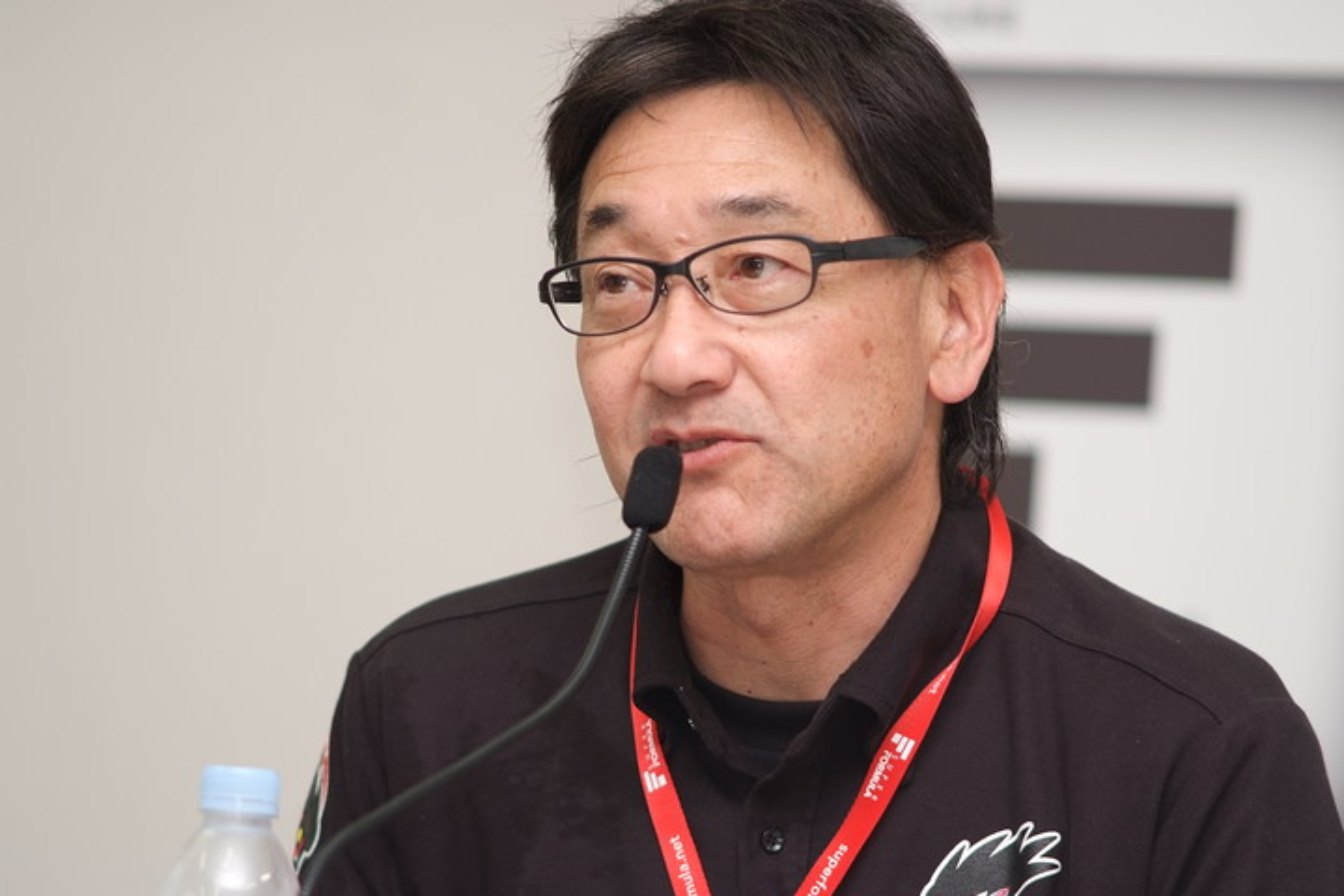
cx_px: 672
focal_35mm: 270
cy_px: 448
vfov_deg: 5.1
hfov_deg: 7.6
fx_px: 10079
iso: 400
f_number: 2.8
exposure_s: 1/250
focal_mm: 180
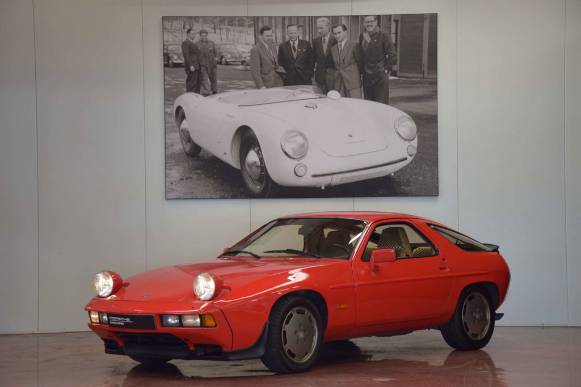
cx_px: 290
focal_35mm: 93
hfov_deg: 21.9
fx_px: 1501
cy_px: 194
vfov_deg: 14.7
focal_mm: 62
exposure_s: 1/60
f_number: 5.3
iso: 640
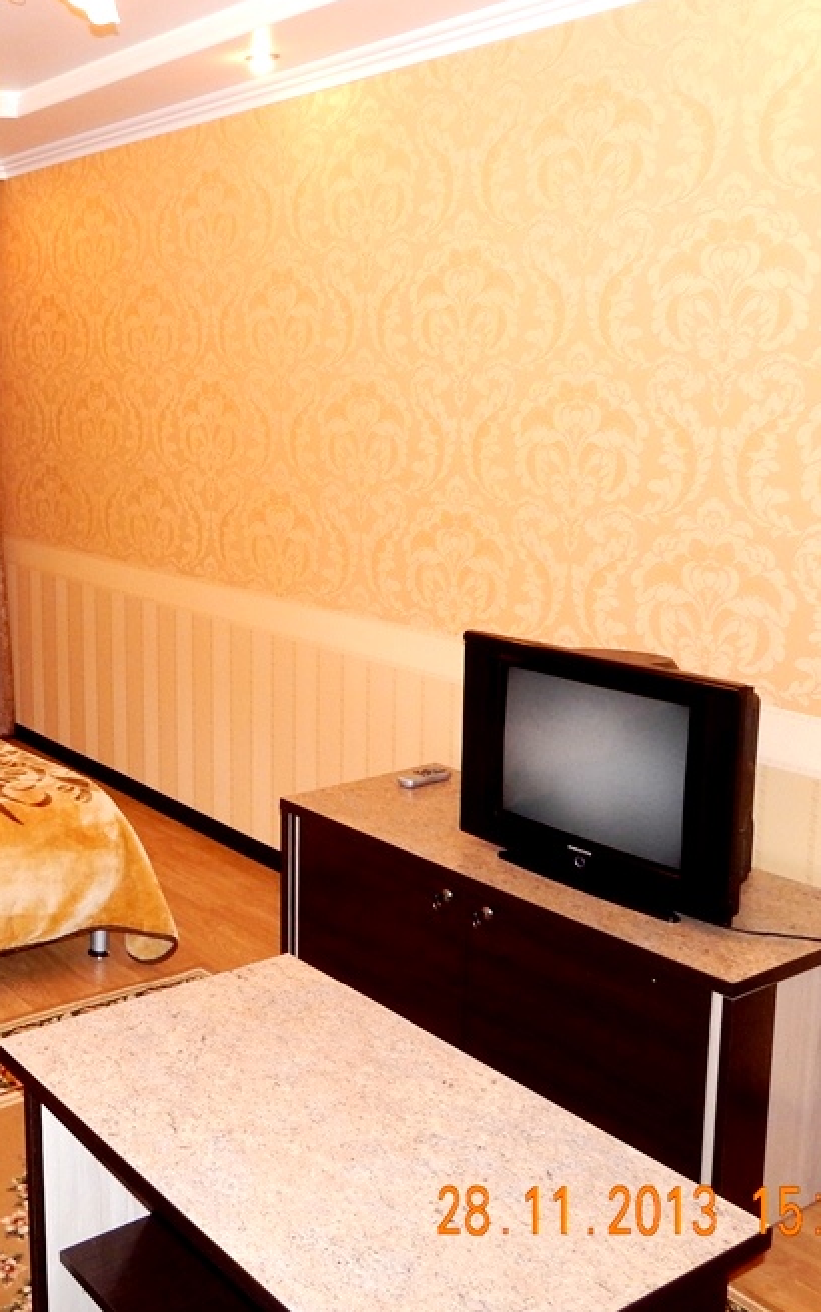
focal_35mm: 38
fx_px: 1360
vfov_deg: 51.5
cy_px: 603
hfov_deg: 31.6
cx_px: 42
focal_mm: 4.1
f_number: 3
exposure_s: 1/30
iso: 200
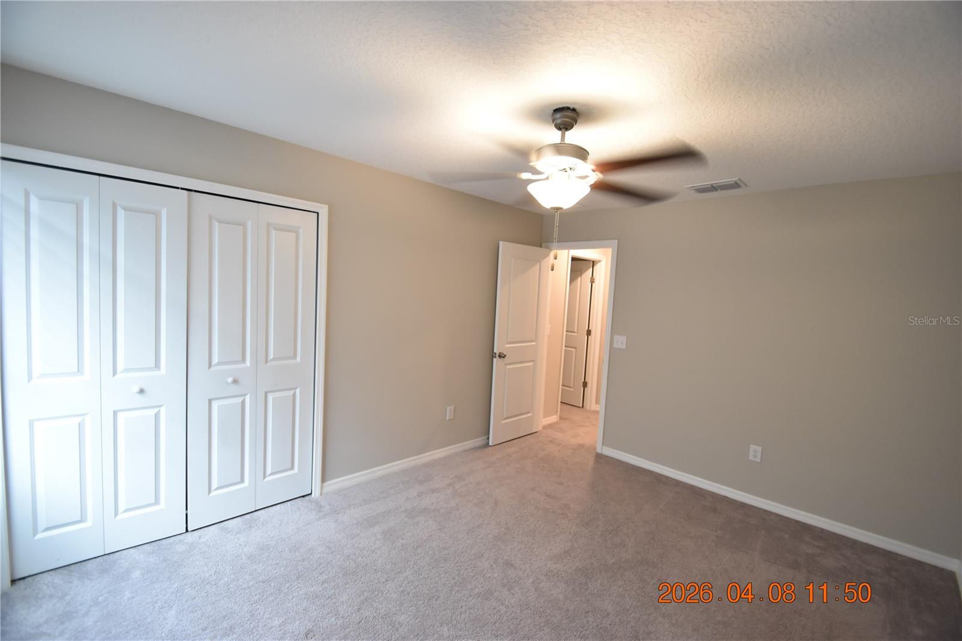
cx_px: 481
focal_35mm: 15
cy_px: 320
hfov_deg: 100.4
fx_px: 401
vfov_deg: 77.3
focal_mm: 10
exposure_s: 1/30
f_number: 3.5
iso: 800
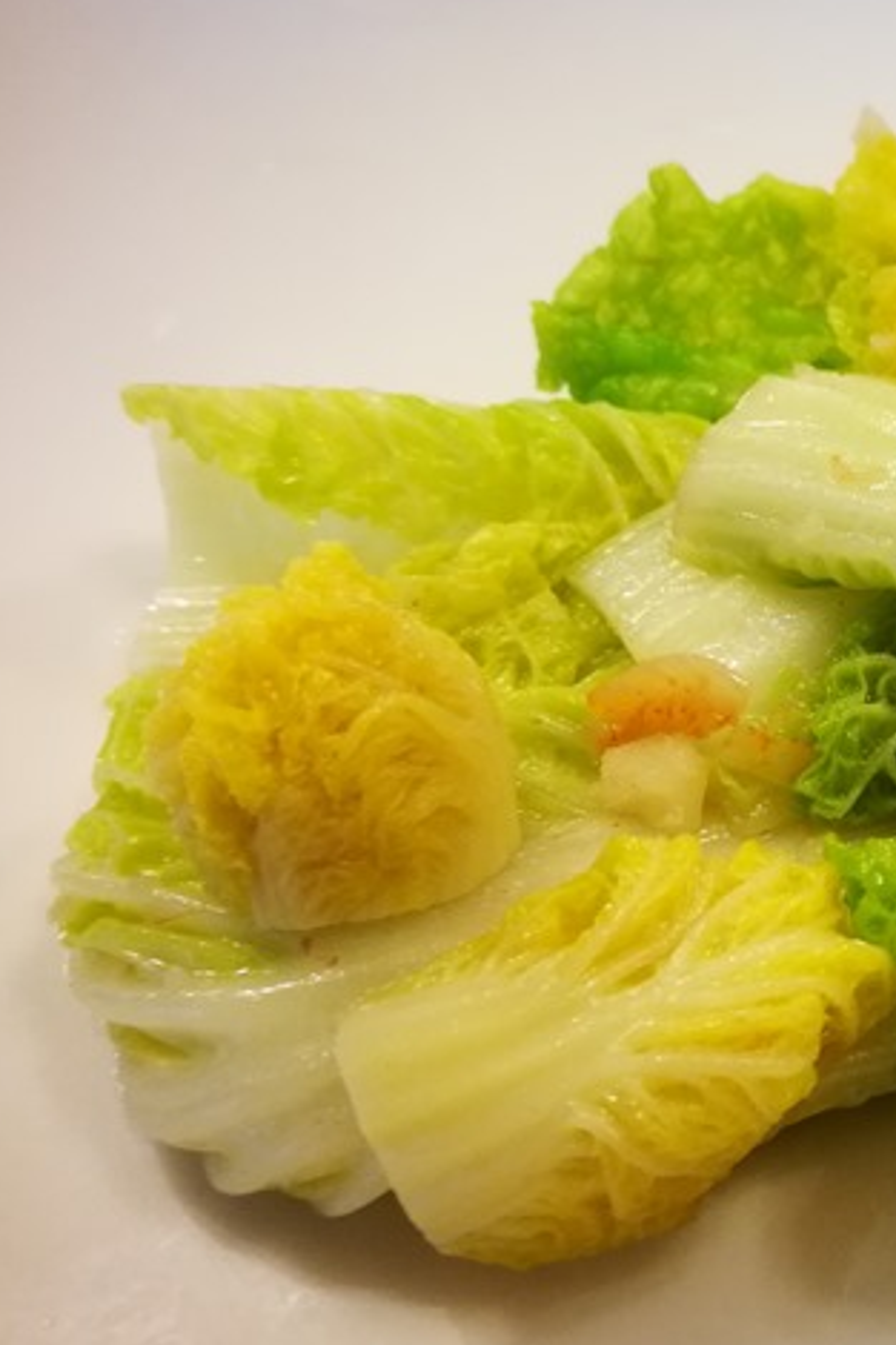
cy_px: 661
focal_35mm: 43
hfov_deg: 28.3
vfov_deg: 45.4
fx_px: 1606
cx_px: 985
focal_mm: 4.5
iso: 320
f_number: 4
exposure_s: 1/24
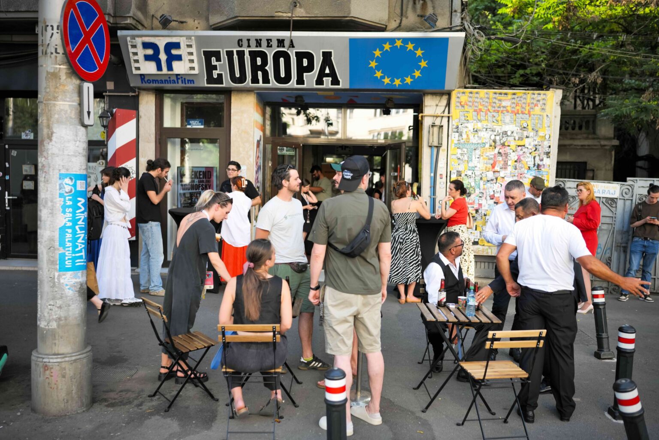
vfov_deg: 37.9
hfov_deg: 54.4
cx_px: 330
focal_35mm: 35
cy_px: 220
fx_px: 641
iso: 100
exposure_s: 1/320
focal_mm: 35
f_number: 1.8
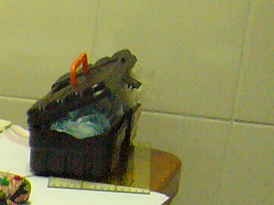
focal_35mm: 181
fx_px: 1432
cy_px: 406
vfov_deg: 7.8
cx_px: -396
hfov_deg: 9.6
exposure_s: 1/60
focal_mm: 5.8
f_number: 2.8
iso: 400
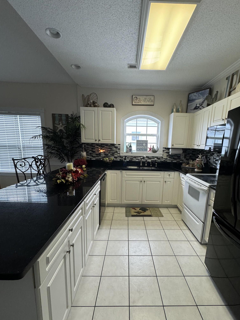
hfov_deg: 78.0
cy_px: 174
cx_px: 130
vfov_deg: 94.3
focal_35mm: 16
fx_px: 148
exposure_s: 1/120
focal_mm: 2.22
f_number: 2.2
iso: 250
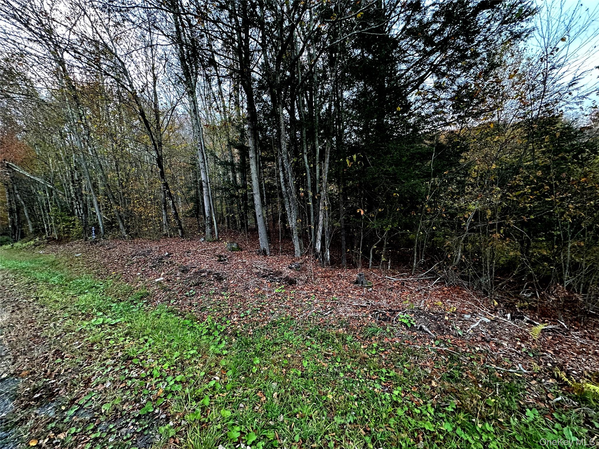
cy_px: 224
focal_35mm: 14
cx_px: 300
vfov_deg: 85.7
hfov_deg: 102.1
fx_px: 242
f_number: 2.2
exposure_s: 1/68
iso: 320
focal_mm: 2.2
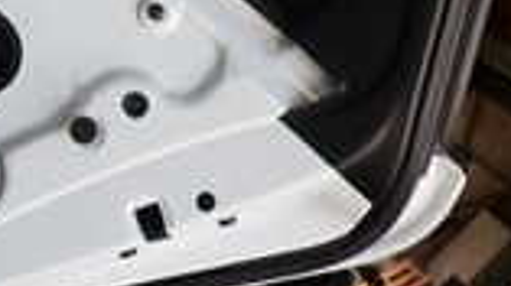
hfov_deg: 16.6
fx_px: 1692
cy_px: -192
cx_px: -59
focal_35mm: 125
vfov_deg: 9.3
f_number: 2.3
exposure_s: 1/125
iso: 100
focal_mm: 5.4
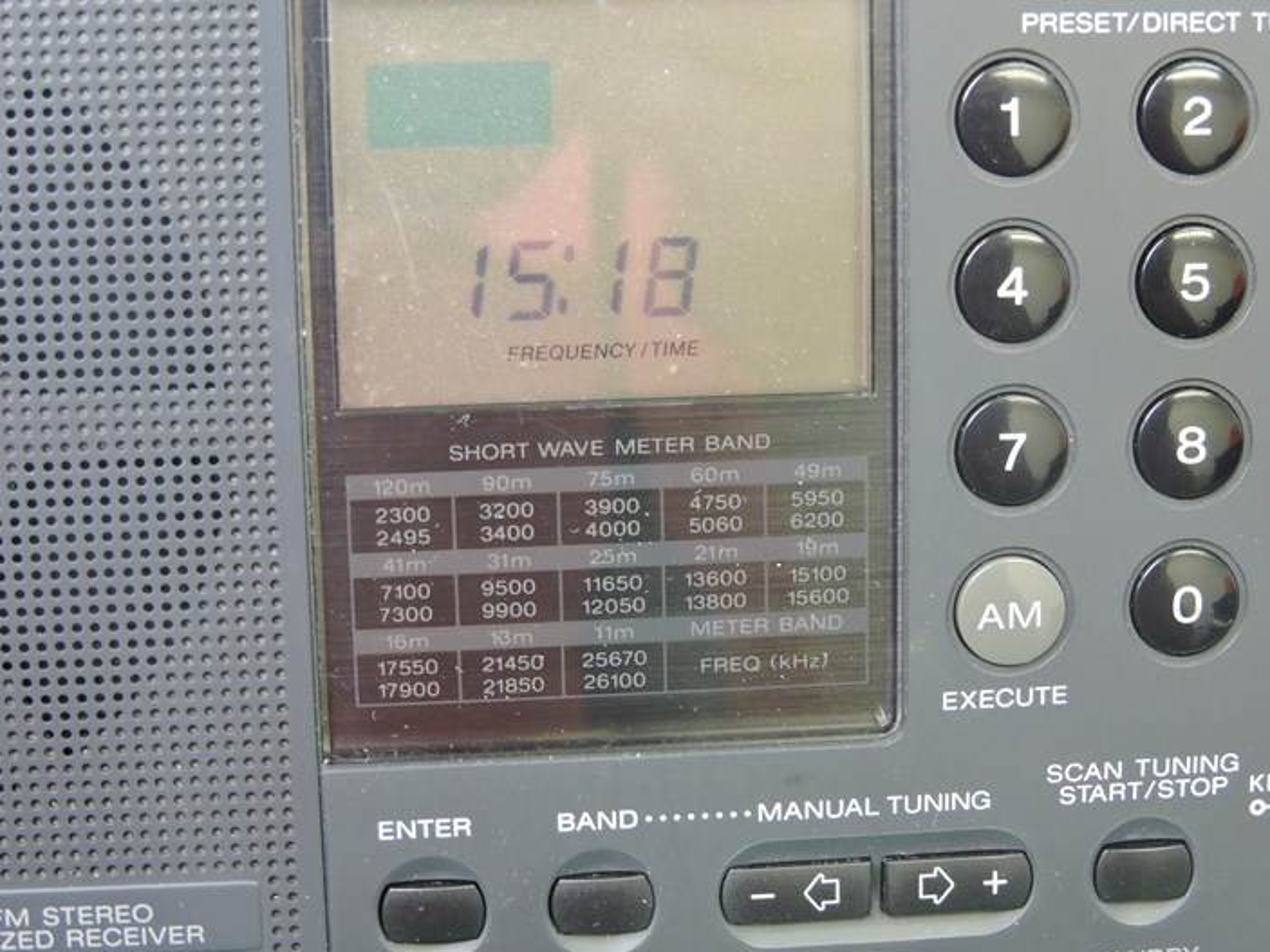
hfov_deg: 26.3
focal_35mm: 74
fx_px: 2714
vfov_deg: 19.9
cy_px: 499
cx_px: 679
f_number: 4.2
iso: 400
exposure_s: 1/15
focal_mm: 11.6
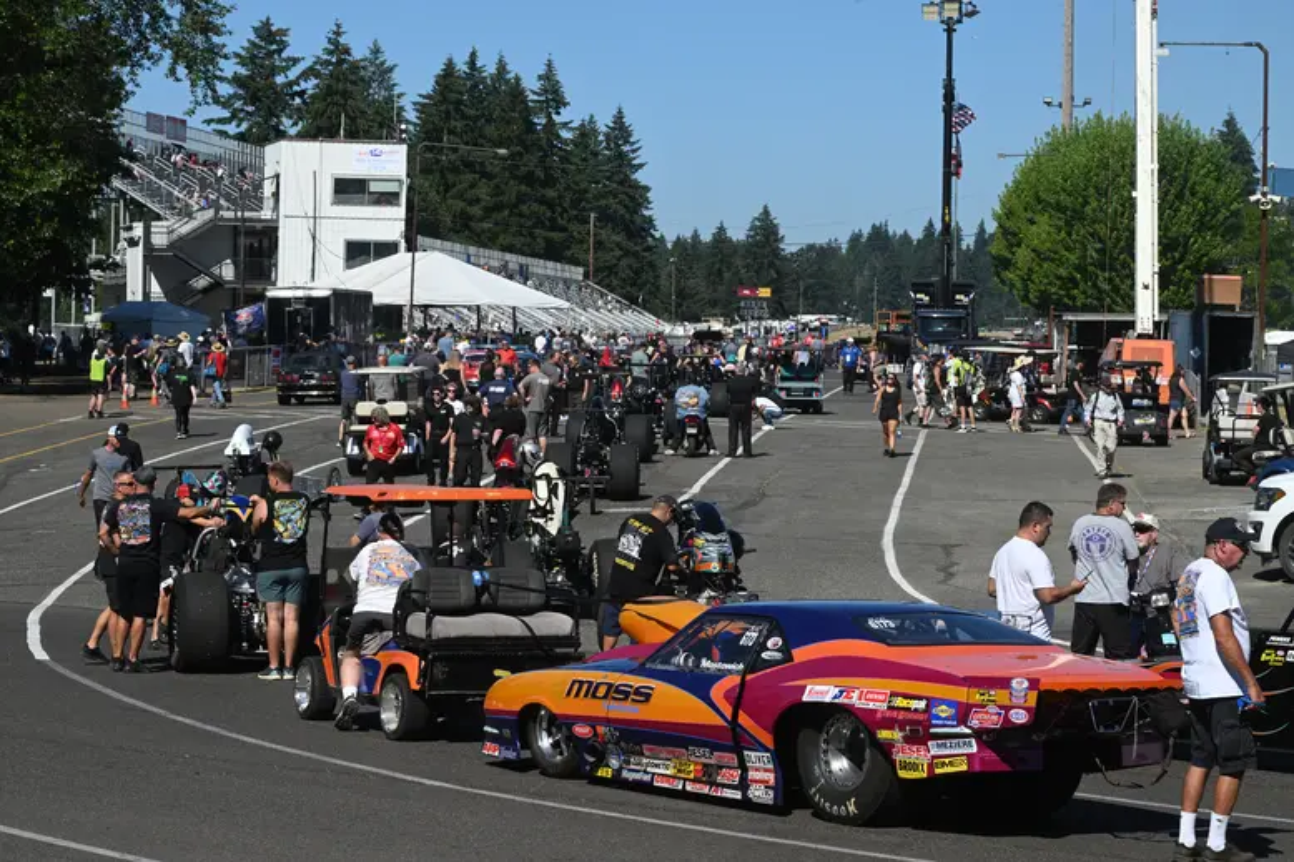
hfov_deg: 20.8
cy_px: 431
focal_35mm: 98
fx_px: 3521
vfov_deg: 14.0
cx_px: 647
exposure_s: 1/400
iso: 250
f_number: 14
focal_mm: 98
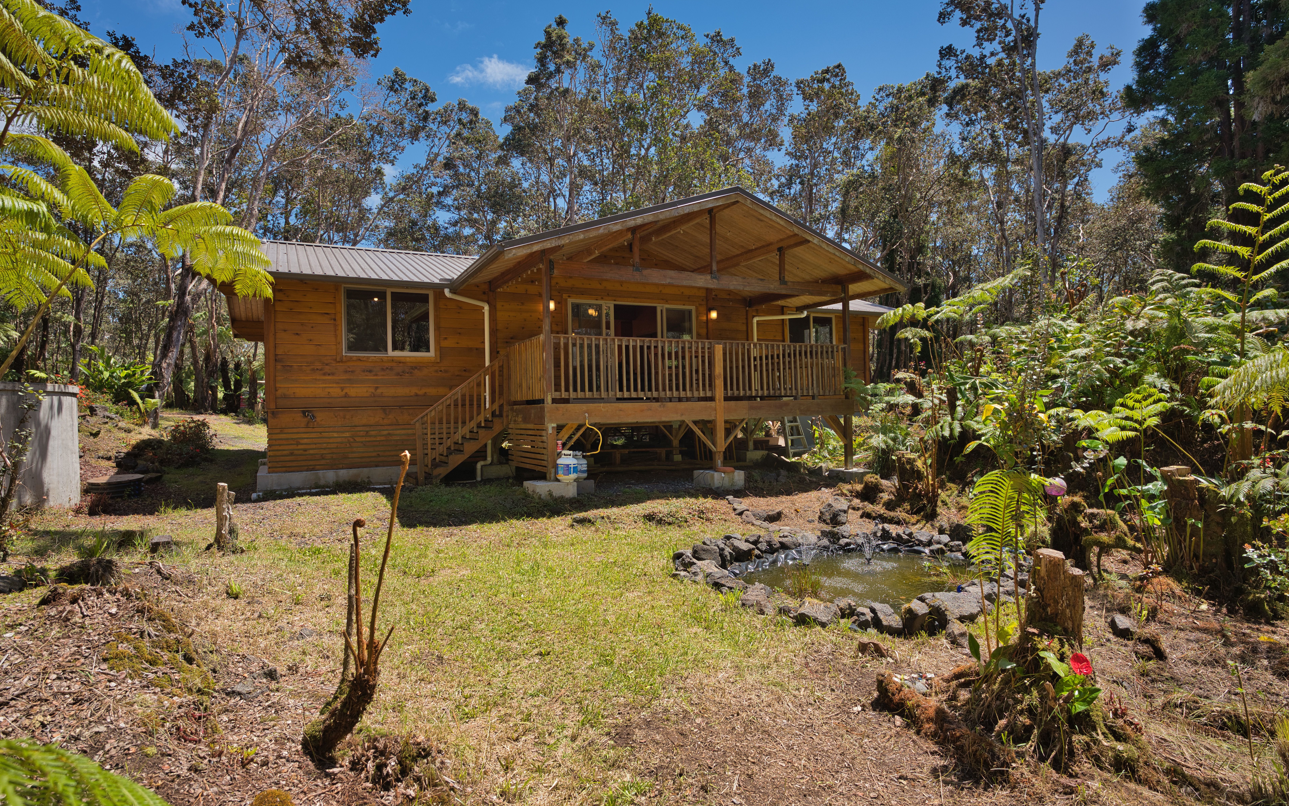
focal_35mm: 19
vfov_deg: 62.3
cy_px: 394
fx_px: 666
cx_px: 641
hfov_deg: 88.1
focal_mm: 17.9
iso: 50
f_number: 4
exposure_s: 1/400
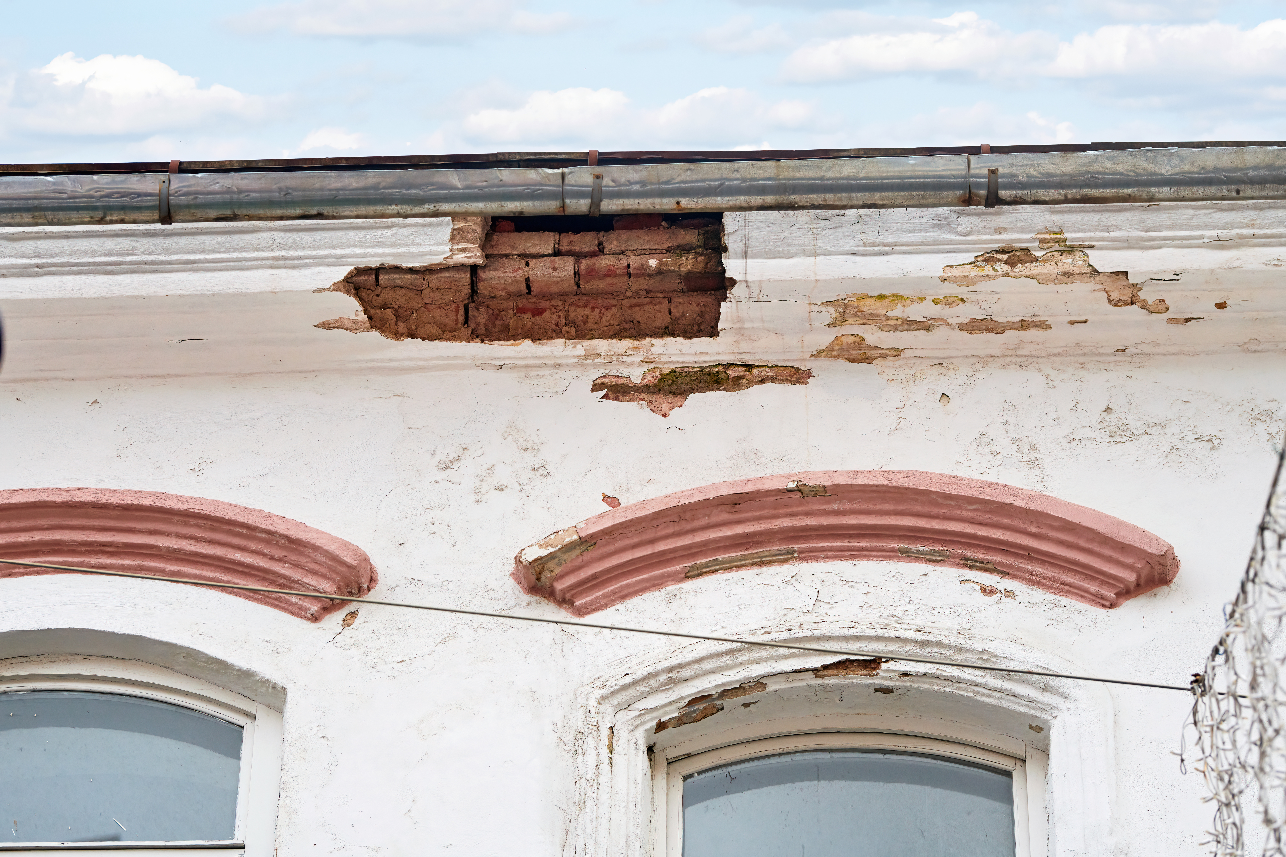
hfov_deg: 19.5
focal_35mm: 105
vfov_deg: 13.0
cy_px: 428
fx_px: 3751
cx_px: 643
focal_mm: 105
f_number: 2.5
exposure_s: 1/800
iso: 200
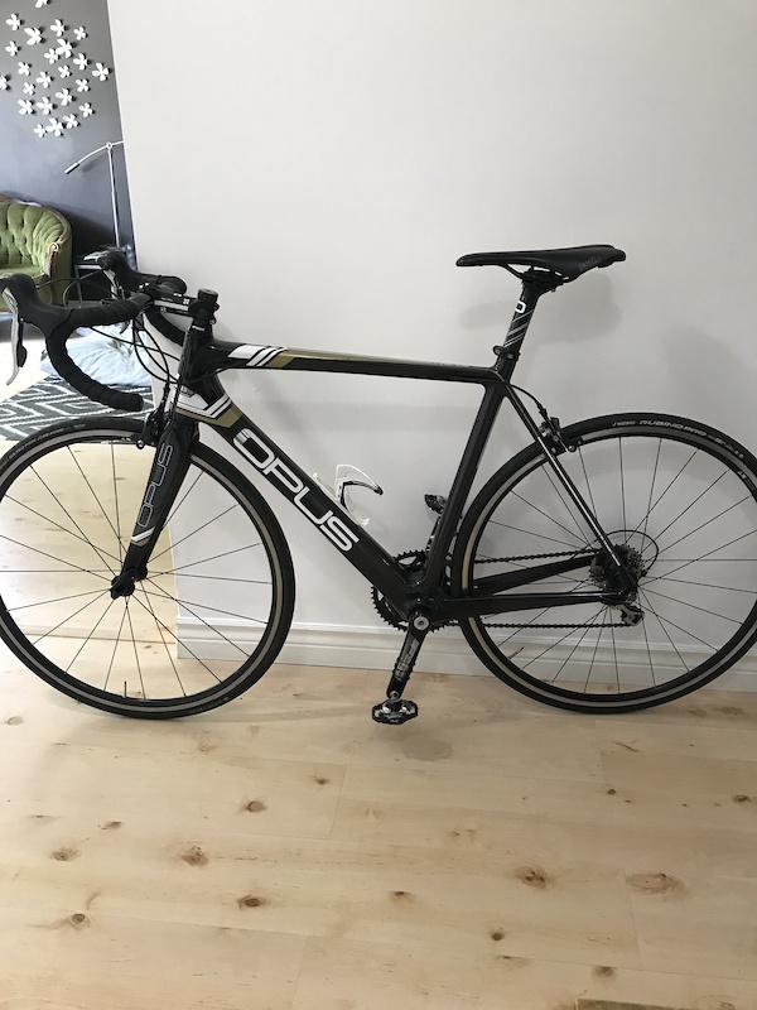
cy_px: 505
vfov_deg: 63.4
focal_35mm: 28
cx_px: 378
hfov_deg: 49.7
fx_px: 816
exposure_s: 1/24
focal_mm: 3.99
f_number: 1.8
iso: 40
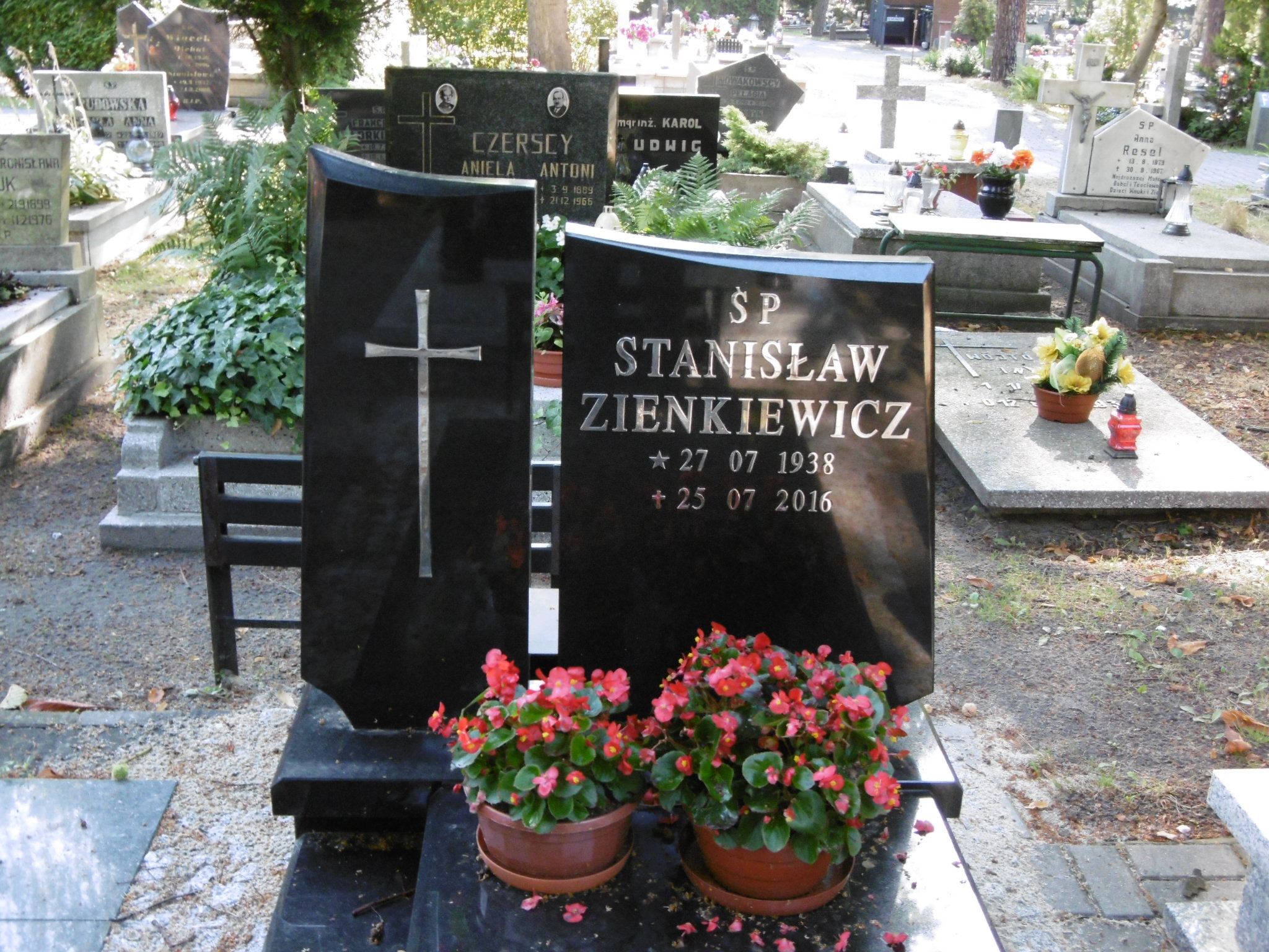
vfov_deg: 33.6
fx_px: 1576
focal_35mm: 43
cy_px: 476
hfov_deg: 43.9
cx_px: 634
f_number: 3.8
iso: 320
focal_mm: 7.7
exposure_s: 1/60
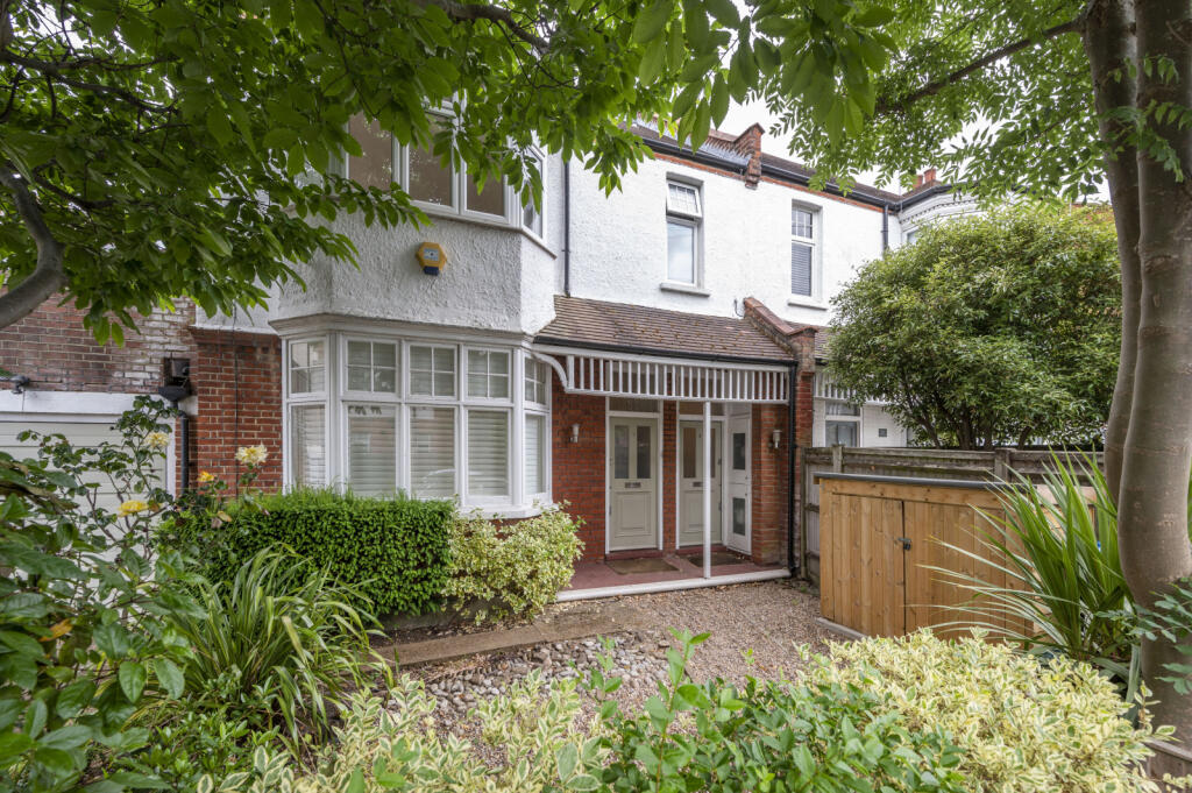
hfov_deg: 104.3
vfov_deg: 81.1
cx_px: 596
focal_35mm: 14
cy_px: 396
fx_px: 463
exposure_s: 1/50
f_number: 8
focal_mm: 14
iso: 200
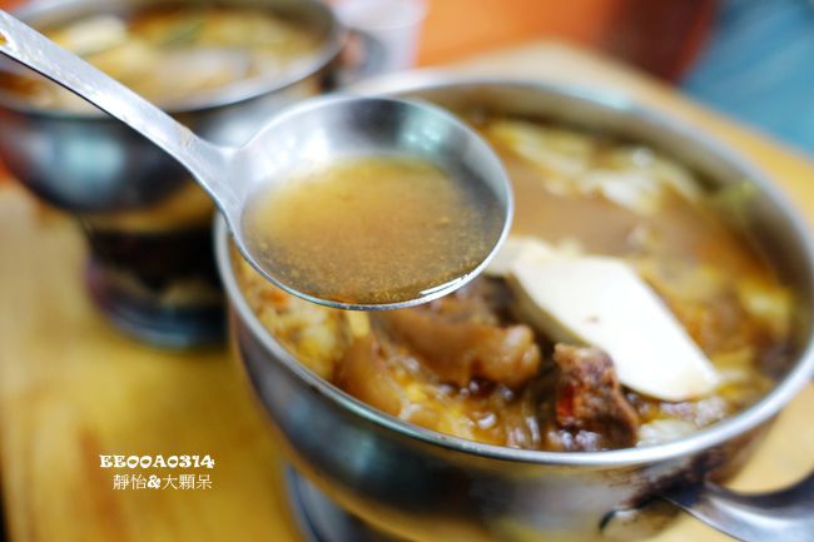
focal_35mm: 24
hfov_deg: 73.8
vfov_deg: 53.1
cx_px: 407
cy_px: 271
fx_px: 542
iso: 160
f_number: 1.8
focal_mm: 8.8
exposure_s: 1/30
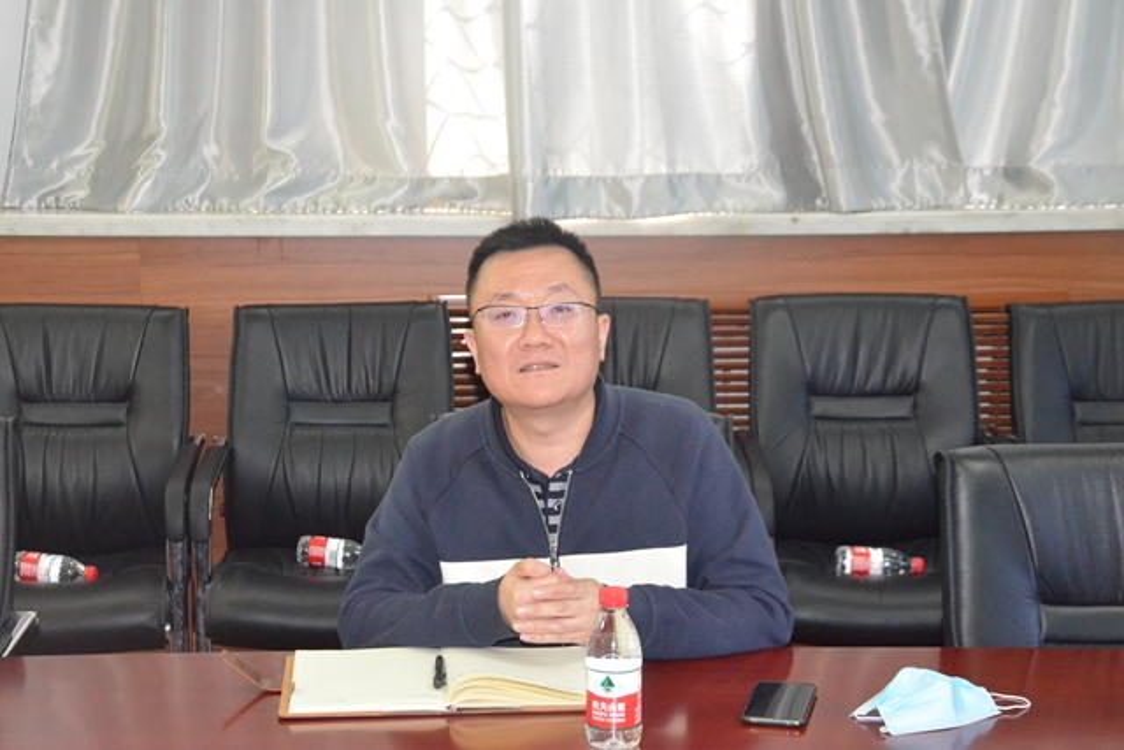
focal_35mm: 68
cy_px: 375
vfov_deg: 20.2
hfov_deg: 29.9
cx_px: 562
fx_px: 2108
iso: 5000
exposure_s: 1/60
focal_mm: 45
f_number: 8
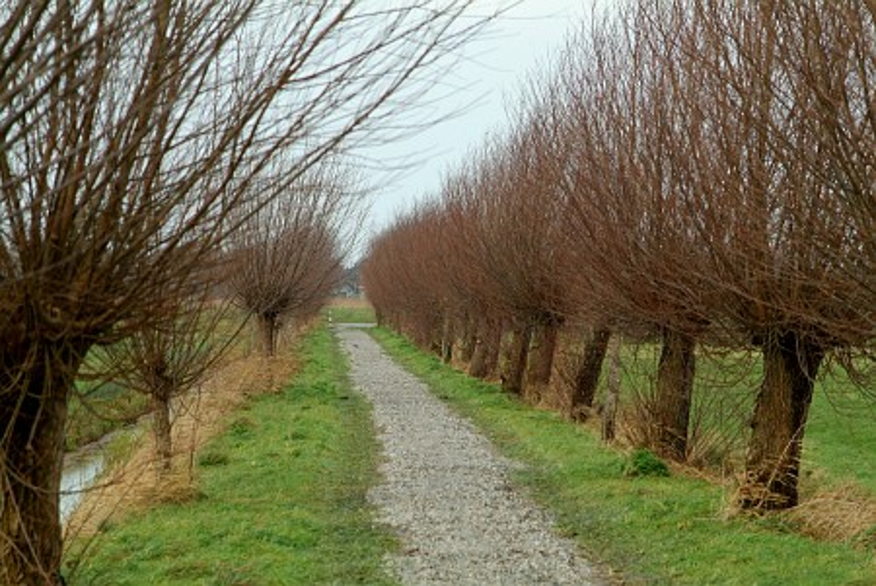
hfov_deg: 10.1
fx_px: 4944
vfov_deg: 6.8
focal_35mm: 203
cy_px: 293
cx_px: 438
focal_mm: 135
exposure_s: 1/125
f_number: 8
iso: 400
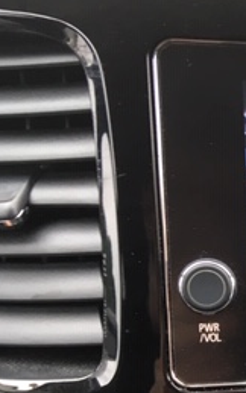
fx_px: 815
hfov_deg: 14.9
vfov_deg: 26.5
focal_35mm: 76
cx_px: 448
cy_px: 334
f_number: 2.2
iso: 25
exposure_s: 1/30
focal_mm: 4.15
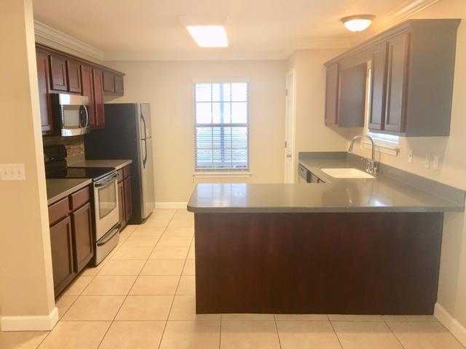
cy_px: 174
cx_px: 233
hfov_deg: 61.7
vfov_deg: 48.2
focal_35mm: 29
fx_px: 390
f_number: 2.2
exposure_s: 1/15
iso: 40
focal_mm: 4.15
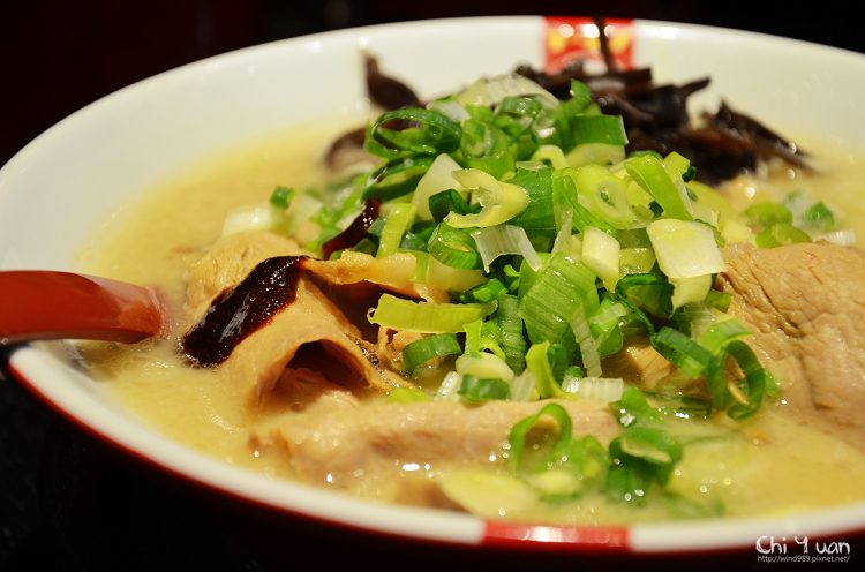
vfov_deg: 13.7
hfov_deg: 20.7
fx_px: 2373
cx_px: 432
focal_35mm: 99
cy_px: 286
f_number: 5.3
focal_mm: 66
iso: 800
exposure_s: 1/40
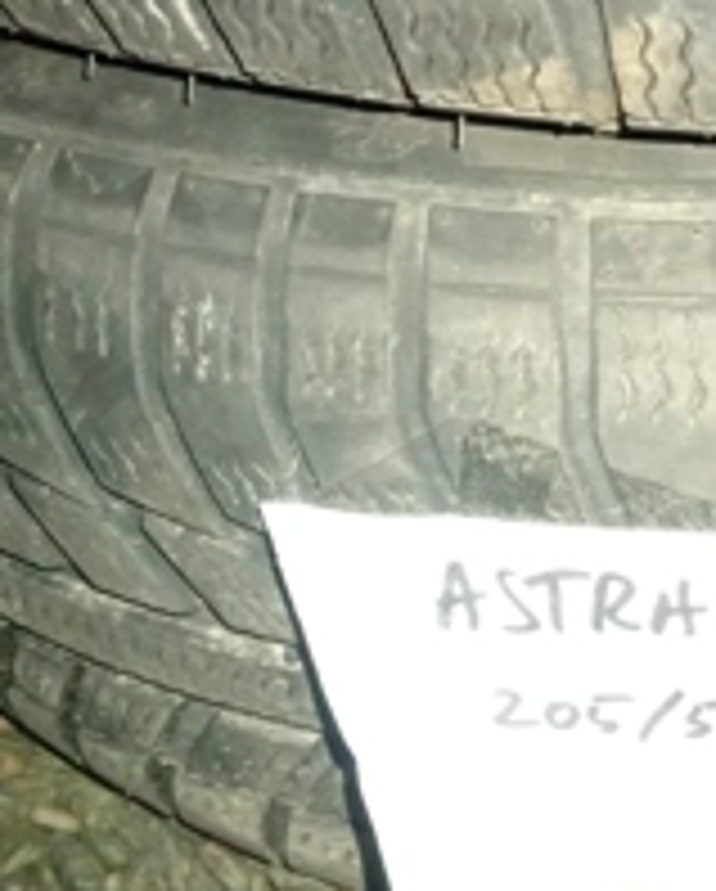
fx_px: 1401
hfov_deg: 27.5
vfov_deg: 35.1
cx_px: 657
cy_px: 549
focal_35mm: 53
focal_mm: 3.98
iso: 3450
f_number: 1.8
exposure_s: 1/16.7
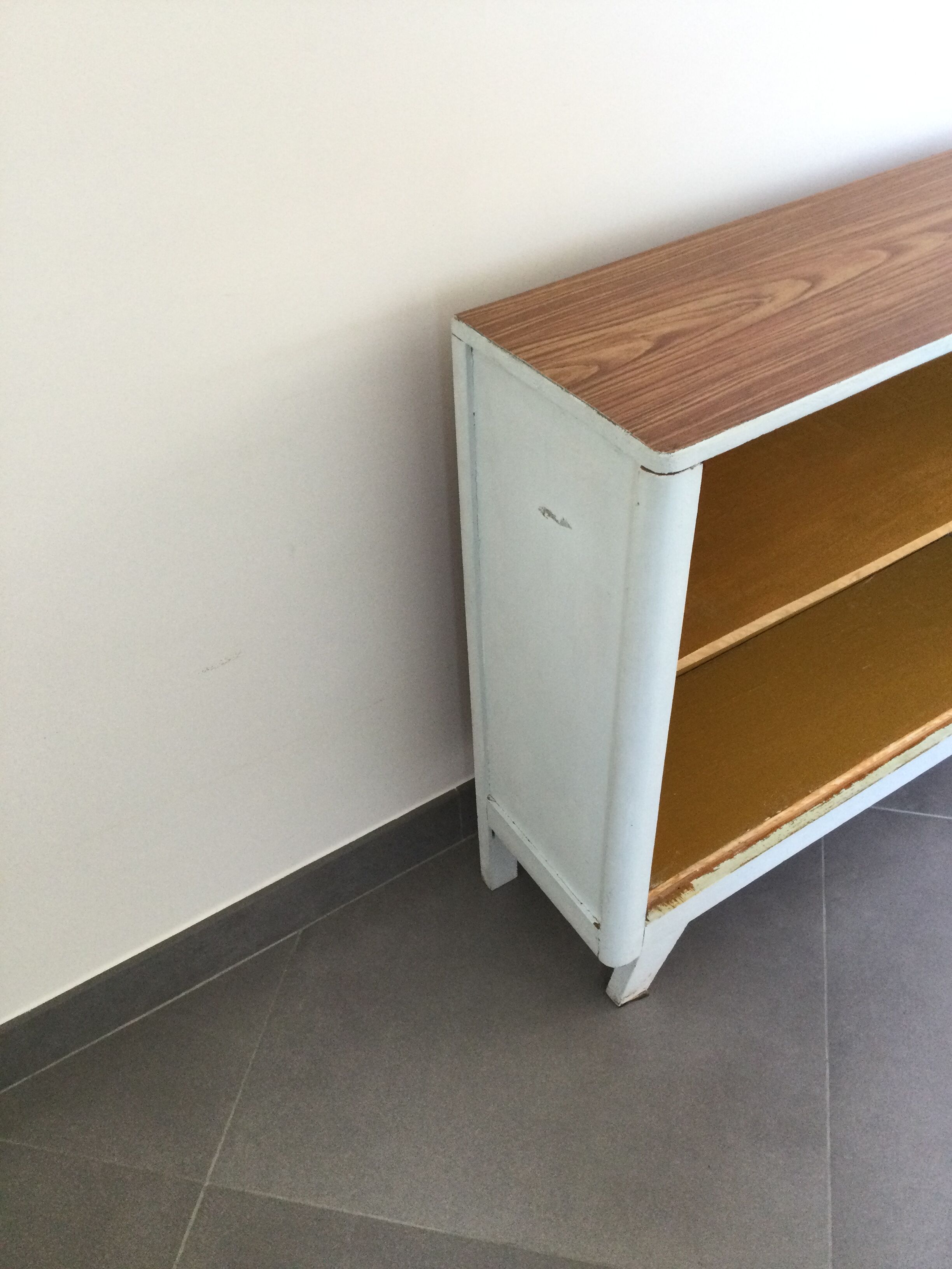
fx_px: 1137
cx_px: 476
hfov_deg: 45.4
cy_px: 634
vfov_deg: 58.4
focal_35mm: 31
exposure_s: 1/33
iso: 200
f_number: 2.4
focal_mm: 3.3
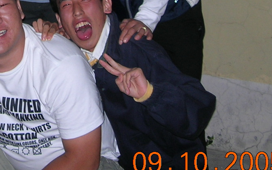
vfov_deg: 10.4
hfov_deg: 16.8
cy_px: -82
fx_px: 905
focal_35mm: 122
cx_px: 14
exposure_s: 1/60.1
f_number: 2.8
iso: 65
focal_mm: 7.8
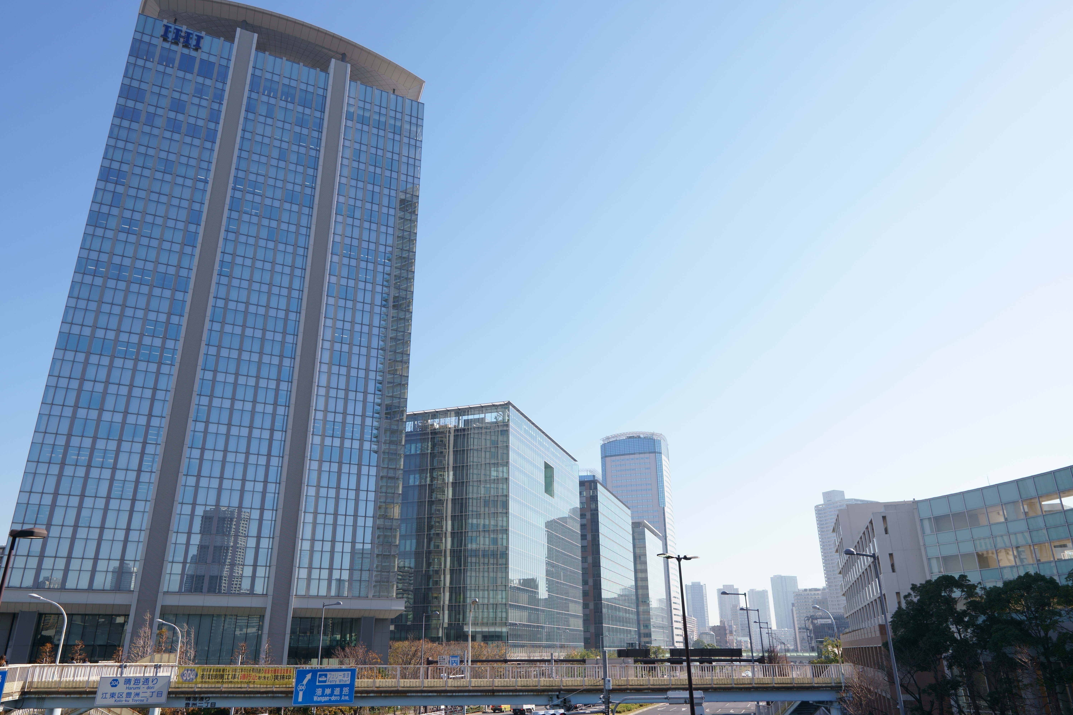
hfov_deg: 73.7
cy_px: 358
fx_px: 715
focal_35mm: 24
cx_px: 536
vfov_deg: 53.1
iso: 100
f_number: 5.6
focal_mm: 16
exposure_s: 1/320
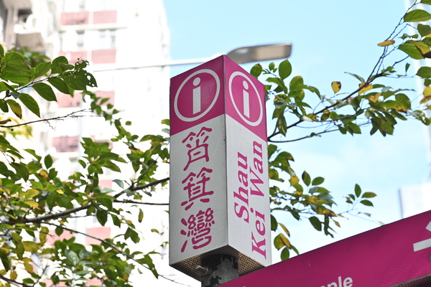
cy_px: 144
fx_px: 1018
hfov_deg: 23.9
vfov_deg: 16.1
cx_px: 216
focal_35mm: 85
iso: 500
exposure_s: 1/400
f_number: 8
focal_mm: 85
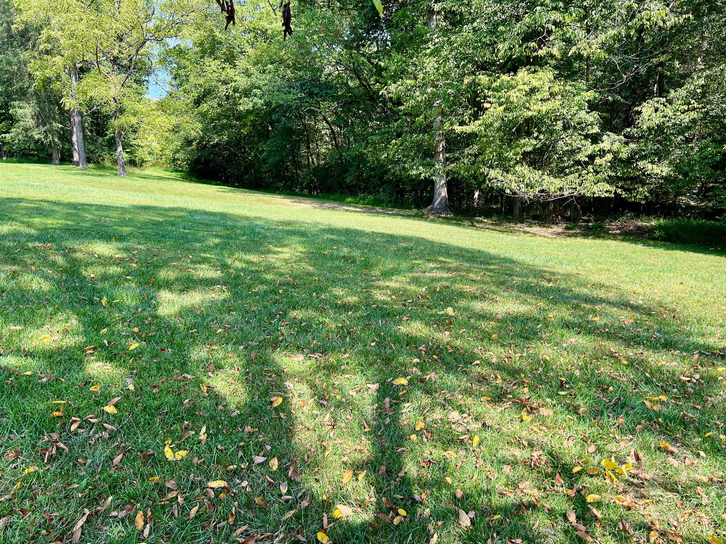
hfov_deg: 67.3
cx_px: 363
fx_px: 545
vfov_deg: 53.1
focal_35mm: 26
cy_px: 272
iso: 50
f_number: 1.5
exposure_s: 1/763
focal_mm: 5.7
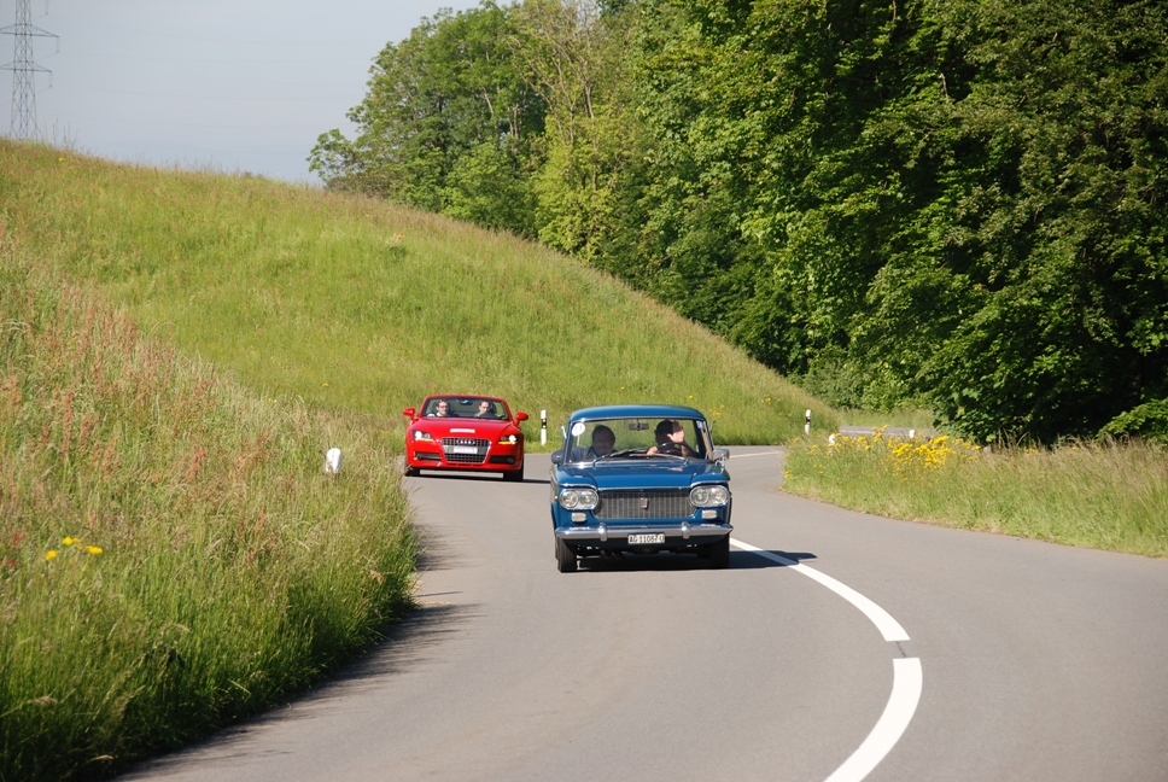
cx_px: 584
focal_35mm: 158
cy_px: 391
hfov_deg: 13.0
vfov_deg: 8.7
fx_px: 5116
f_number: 5.6
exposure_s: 1/320
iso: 100
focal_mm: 105
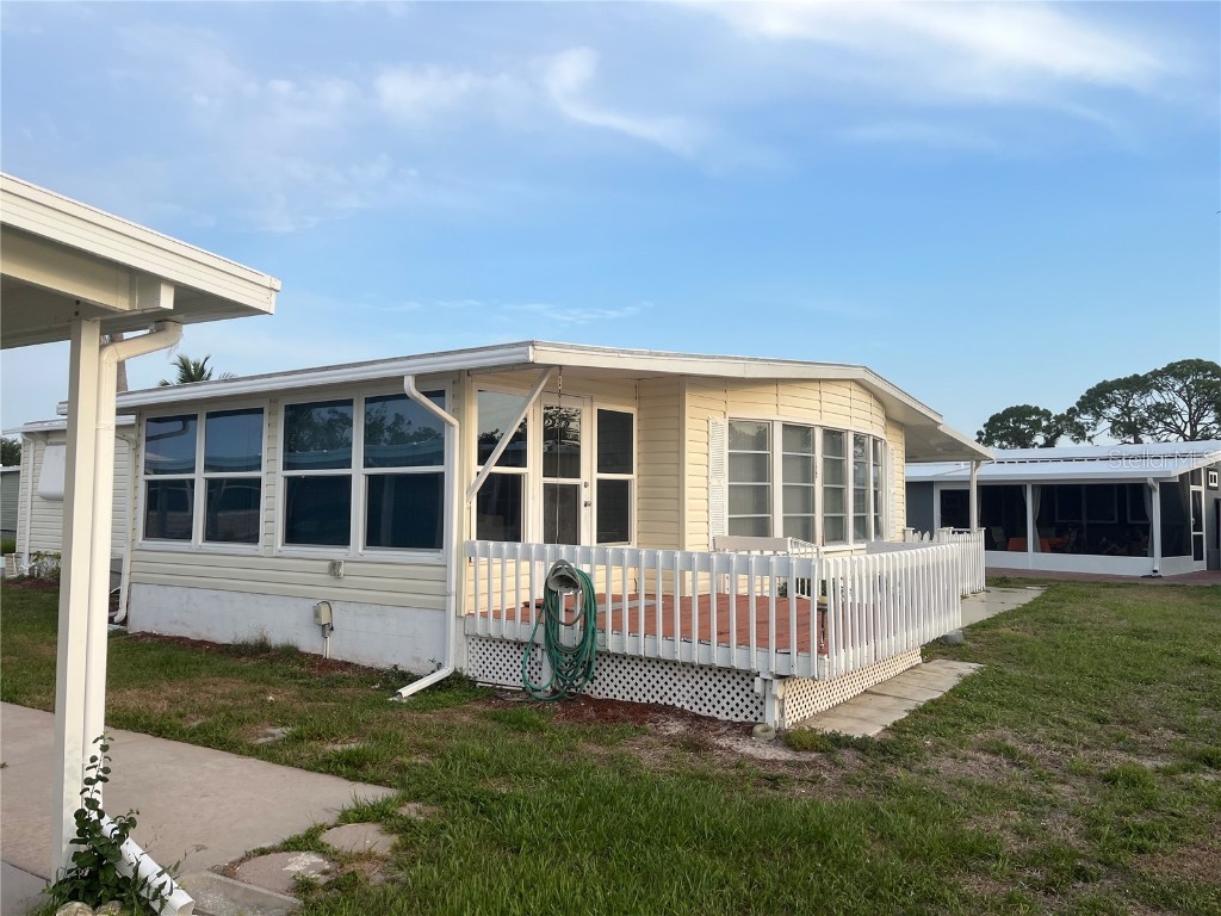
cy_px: 458
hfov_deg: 67.3
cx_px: 610
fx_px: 917
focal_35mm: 26
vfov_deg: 53.1
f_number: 1.6
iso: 50
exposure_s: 1/1580
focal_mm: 5.1
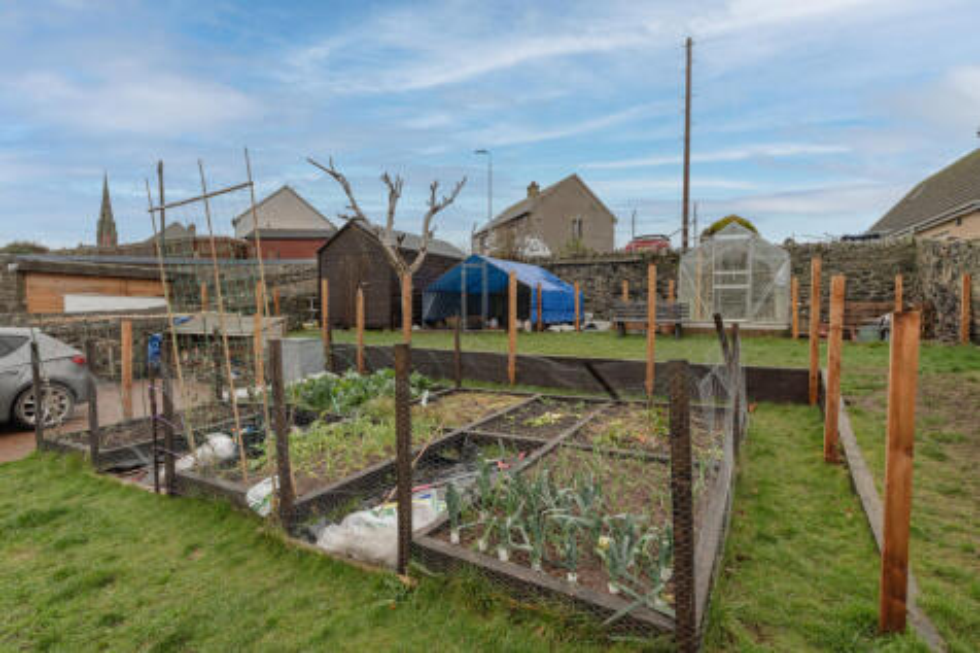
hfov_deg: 93.3
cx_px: 490
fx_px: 463
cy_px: 326
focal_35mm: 17
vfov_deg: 70.4
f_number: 8
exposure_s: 1/50
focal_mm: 17
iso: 1000
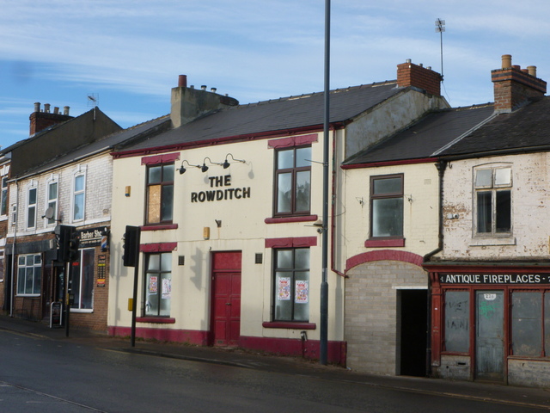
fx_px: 906
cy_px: 206
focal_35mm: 57
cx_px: 275
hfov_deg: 33.8
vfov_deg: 25.7
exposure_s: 1/500
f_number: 4
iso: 100
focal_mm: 10.2
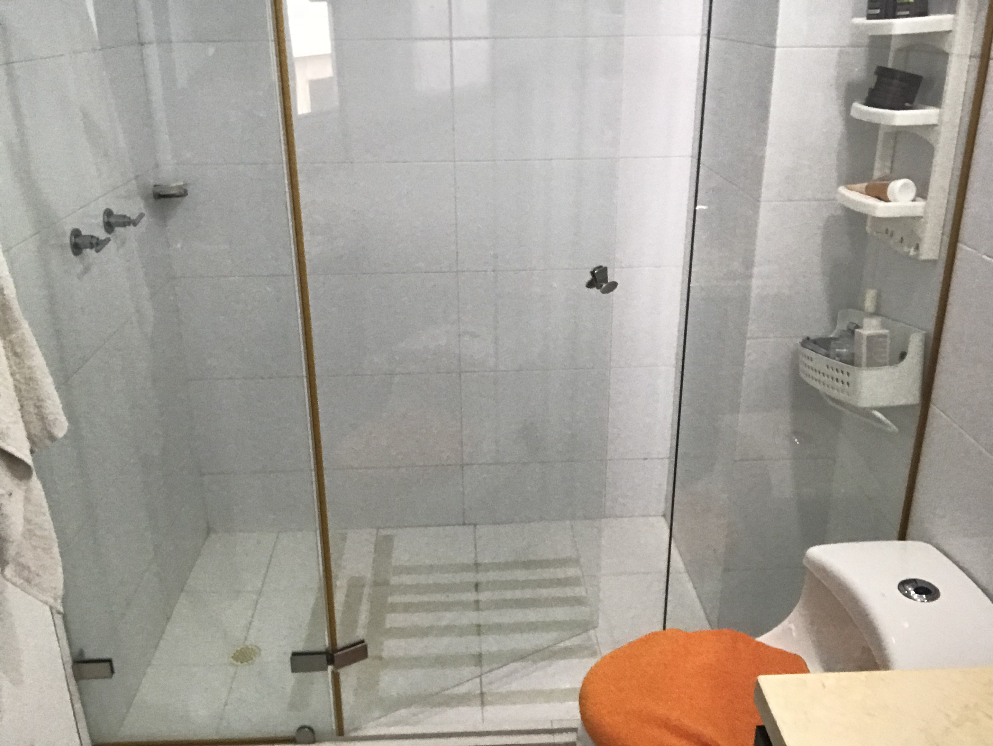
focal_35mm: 32
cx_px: 496
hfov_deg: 56.8
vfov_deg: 44.2
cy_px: 373
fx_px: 919
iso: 125
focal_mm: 2.87
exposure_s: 1/30
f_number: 2.2
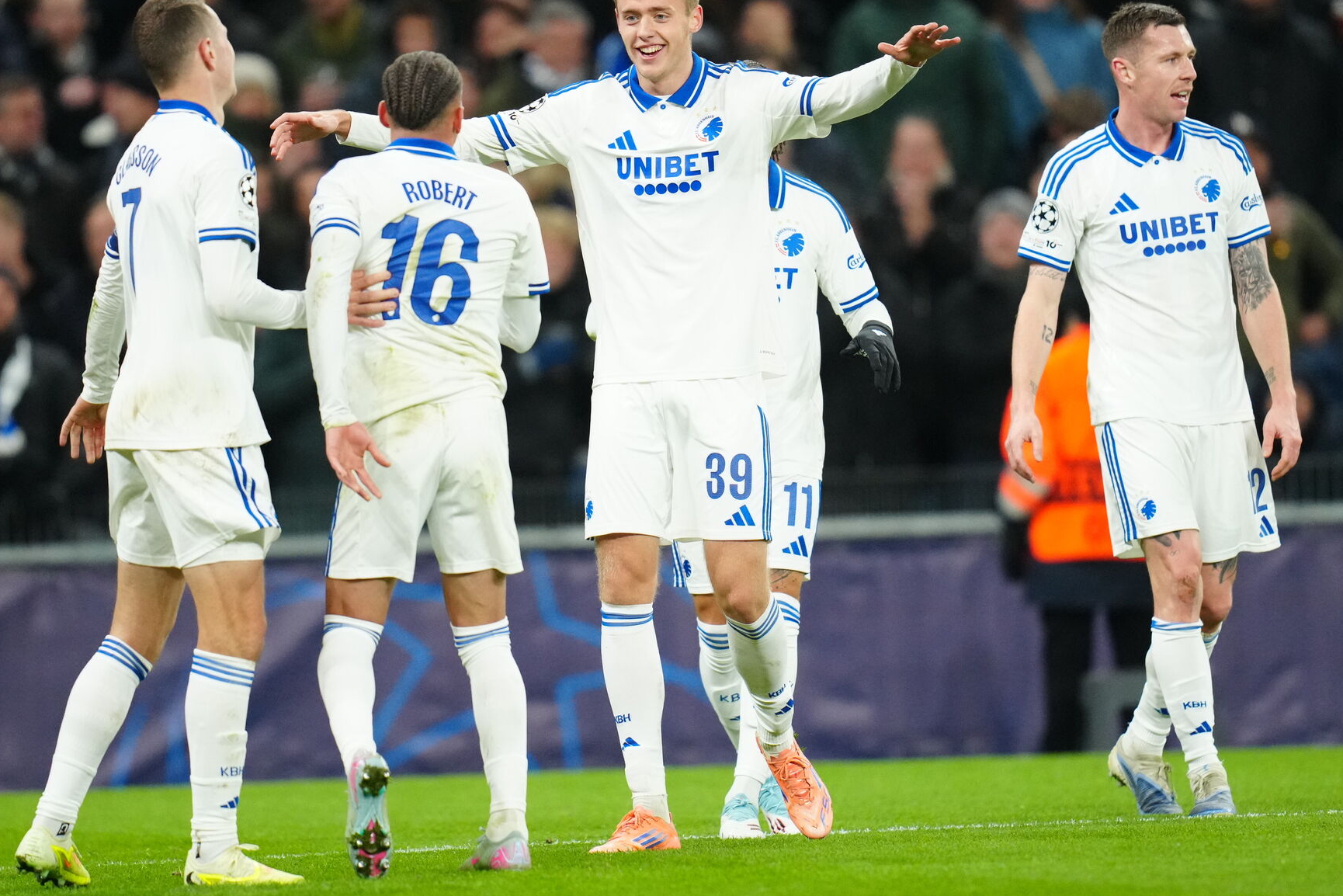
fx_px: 16565
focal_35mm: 444
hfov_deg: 4.6
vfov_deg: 3.1
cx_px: 675
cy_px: 415
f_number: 2.8
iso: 4000
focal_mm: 400
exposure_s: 1/2000
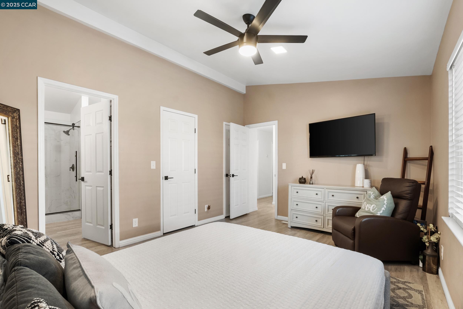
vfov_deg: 77.3
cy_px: 154
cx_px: 232
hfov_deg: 100.4
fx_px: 193
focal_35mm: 15
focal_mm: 10
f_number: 8
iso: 250
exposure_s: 1/3
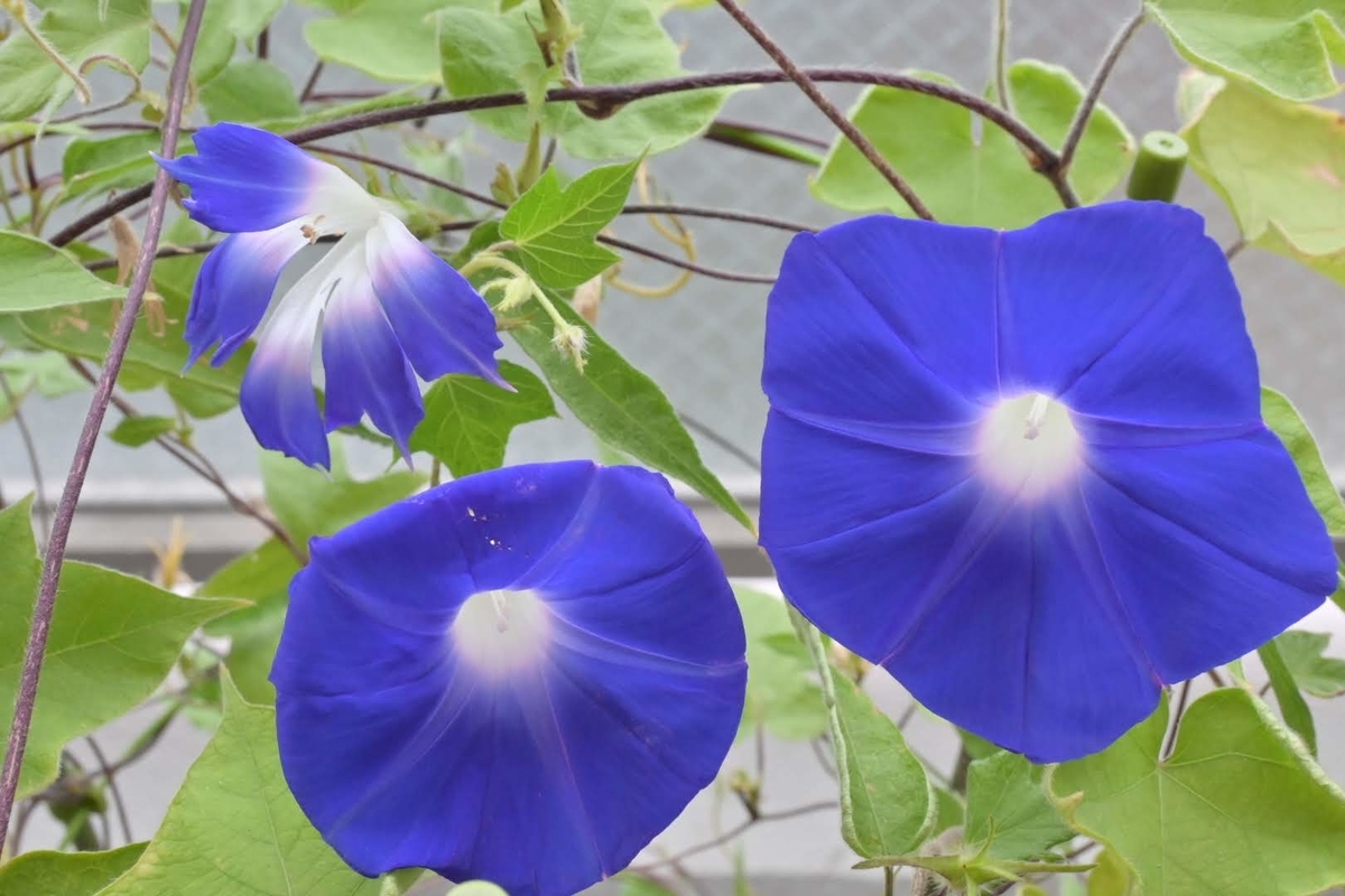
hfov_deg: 38.9
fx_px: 1905
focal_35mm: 51
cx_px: 672
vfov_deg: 26.5
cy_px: 448
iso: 1000
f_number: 11
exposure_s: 1/30
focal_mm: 34
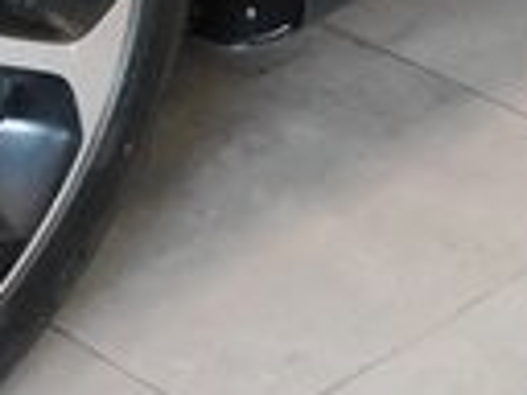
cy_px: -646
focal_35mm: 184
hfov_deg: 10.4
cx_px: -268
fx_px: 2801
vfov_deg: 7.4
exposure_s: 1/30
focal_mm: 4
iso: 400
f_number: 3
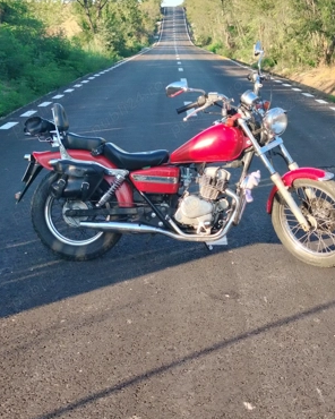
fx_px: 930
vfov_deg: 25.4
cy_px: 213
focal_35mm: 75
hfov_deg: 20.4
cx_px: 166
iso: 100
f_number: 1.75
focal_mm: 5.25
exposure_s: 1/168
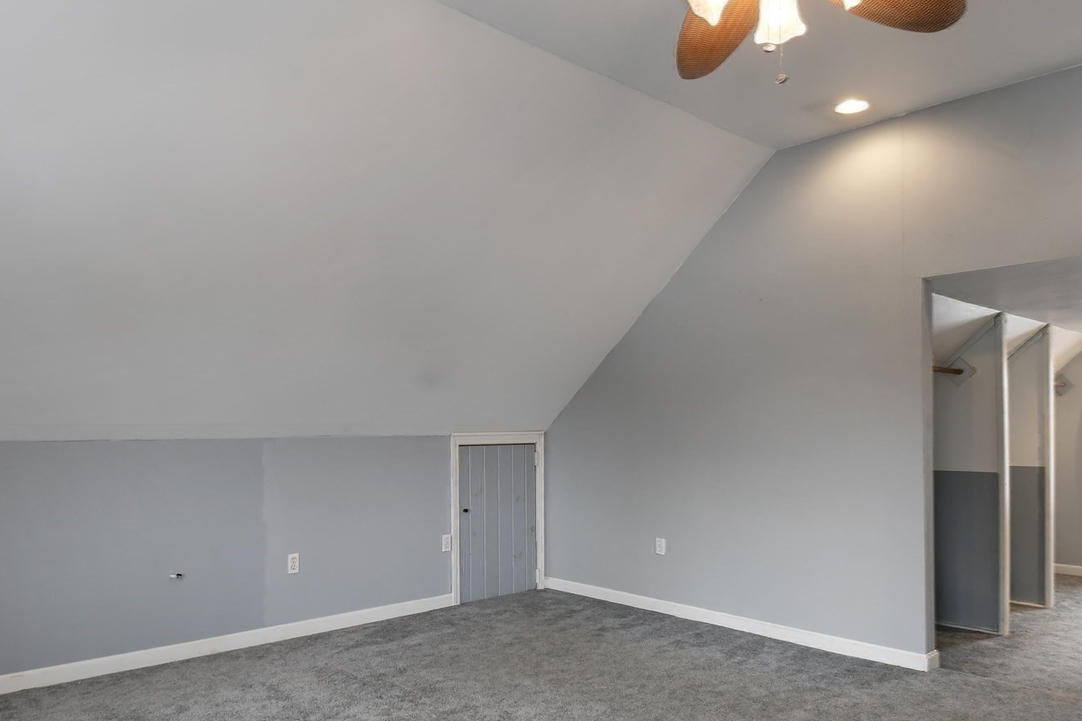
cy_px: 416
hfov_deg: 71.5
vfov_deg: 51.1
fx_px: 751
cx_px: 532
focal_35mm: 25
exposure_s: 1/15
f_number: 8
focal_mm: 11
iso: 500
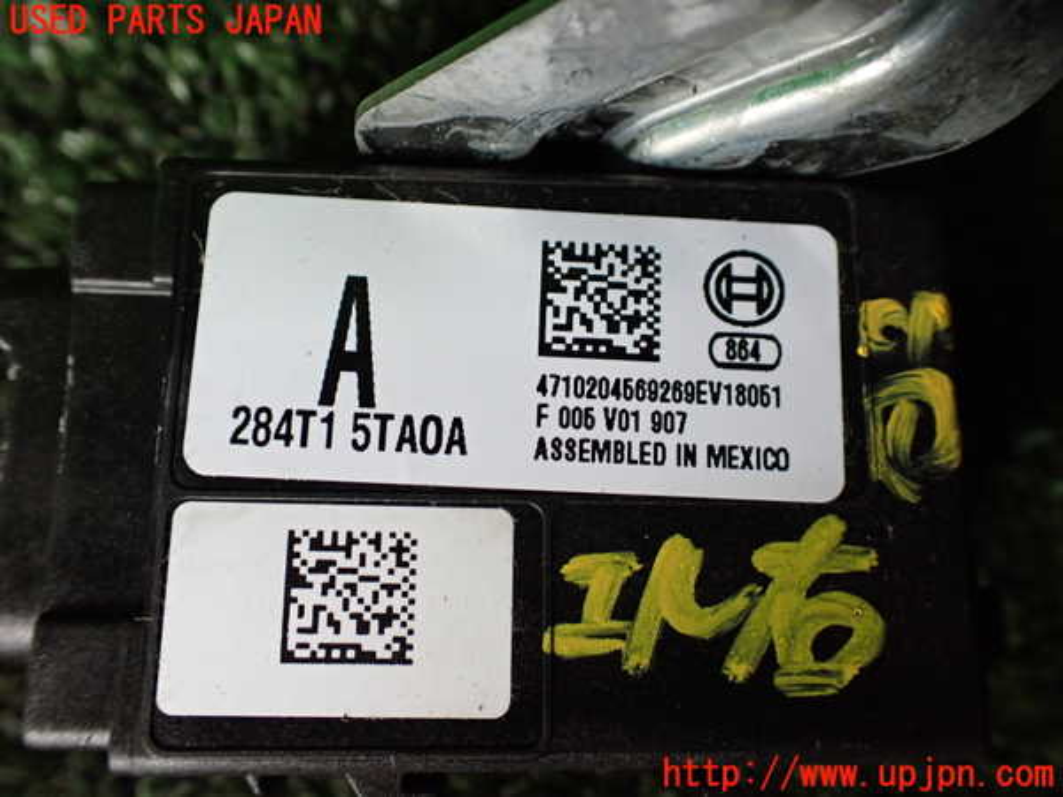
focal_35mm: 30
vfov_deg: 46.8
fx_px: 921
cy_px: 398
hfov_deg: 60.0
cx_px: 532
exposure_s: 1/125
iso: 500
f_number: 2.3
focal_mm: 5.4
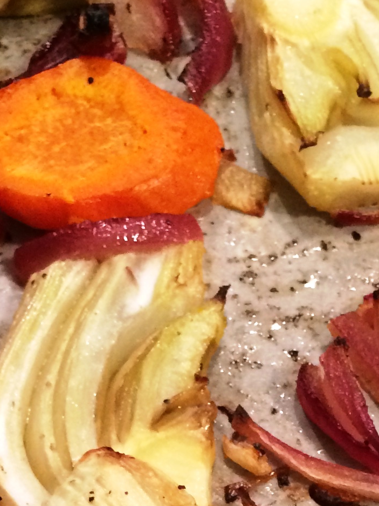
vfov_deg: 18.1
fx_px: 1474
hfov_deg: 14.6
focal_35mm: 101
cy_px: 662
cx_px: 228
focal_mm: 4.15
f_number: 2.2
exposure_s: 1/30
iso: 250
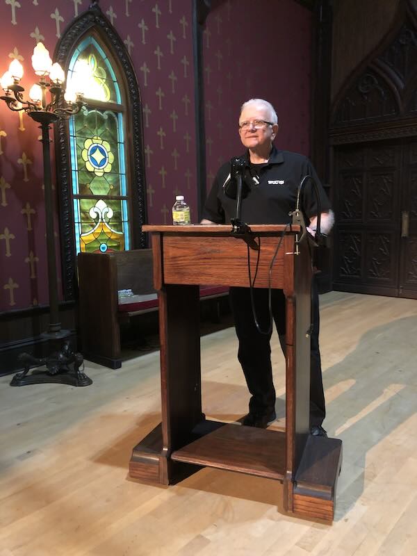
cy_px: 278
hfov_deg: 49.7
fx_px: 450
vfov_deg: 63.4
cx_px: 208
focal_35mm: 28
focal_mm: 4
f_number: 1.8
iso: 100
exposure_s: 1/4
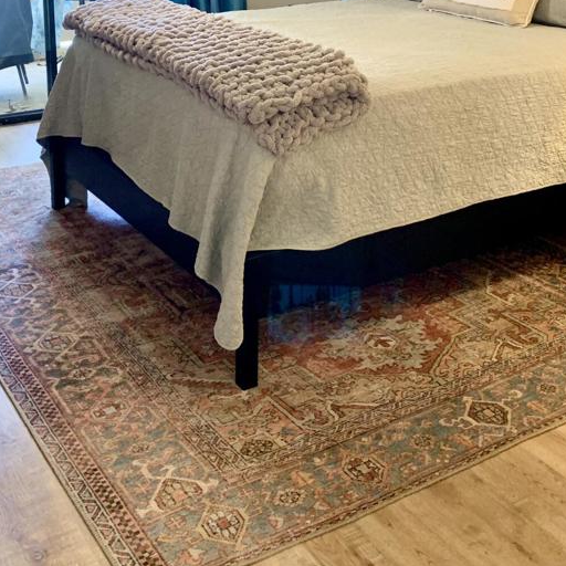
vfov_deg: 35.0
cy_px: 73
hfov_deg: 36.6
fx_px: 851
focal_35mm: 46
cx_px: 209
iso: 250
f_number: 1.8
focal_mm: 4.25
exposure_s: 1/60
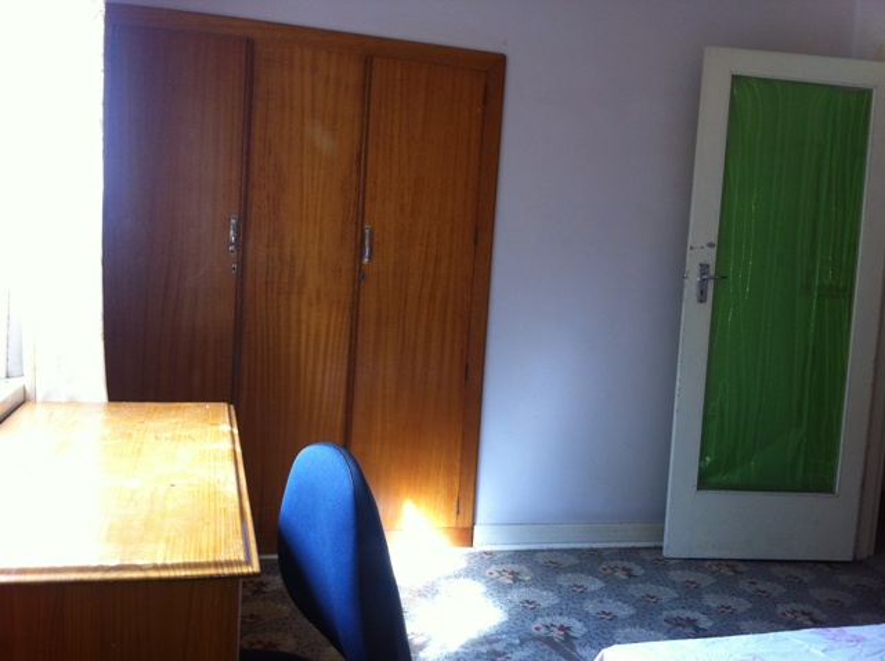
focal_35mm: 35
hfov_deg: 52.7
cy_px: 330
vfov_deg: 40.6
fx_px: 893
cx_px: 442
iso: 80
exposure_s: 1/17
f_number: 2.8
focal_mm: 3.85
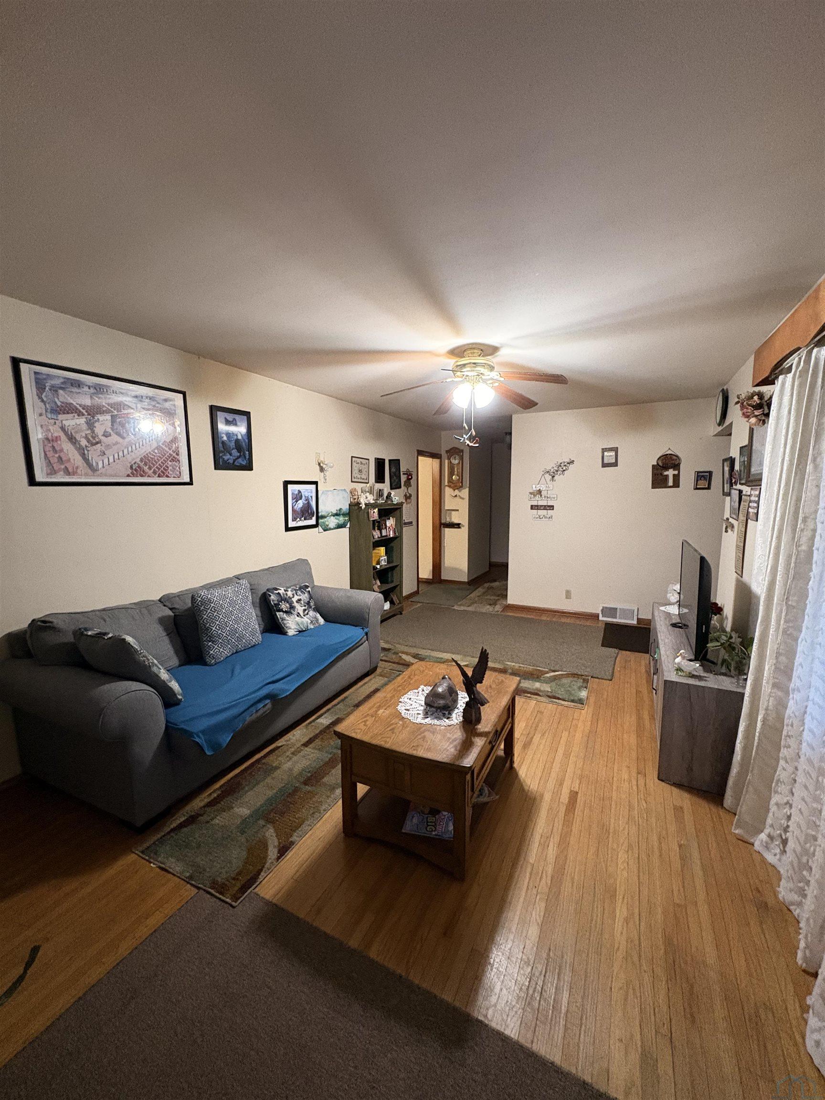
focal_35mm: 14
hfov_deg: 85.7
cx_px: 412
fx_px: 445
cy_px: 550
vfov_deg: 102.1
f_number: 2.2
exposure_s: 1/60
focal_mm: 2.22
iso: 640
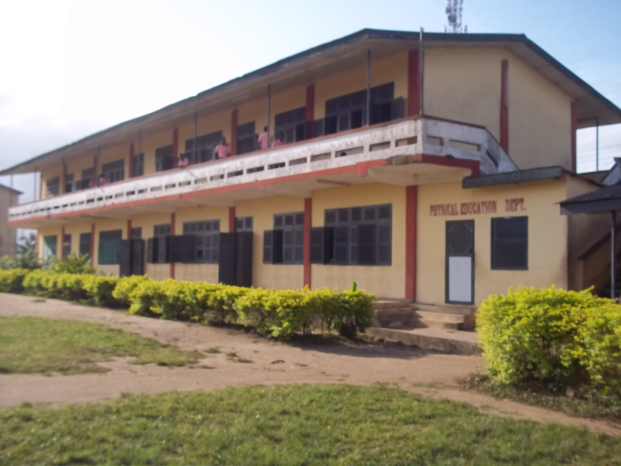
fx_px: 646
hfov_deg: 51.4
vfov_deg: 39.7
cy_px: 233
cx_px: 310
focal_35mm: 36
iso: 80
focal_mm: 6.5
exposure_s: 1/160
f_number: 8
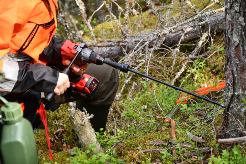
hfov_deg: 16.1
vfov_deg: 10.8
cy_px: 82
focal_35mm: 127
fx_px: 868
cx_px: 123
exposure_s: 1/125
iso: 900
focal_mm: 85
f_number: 5.3
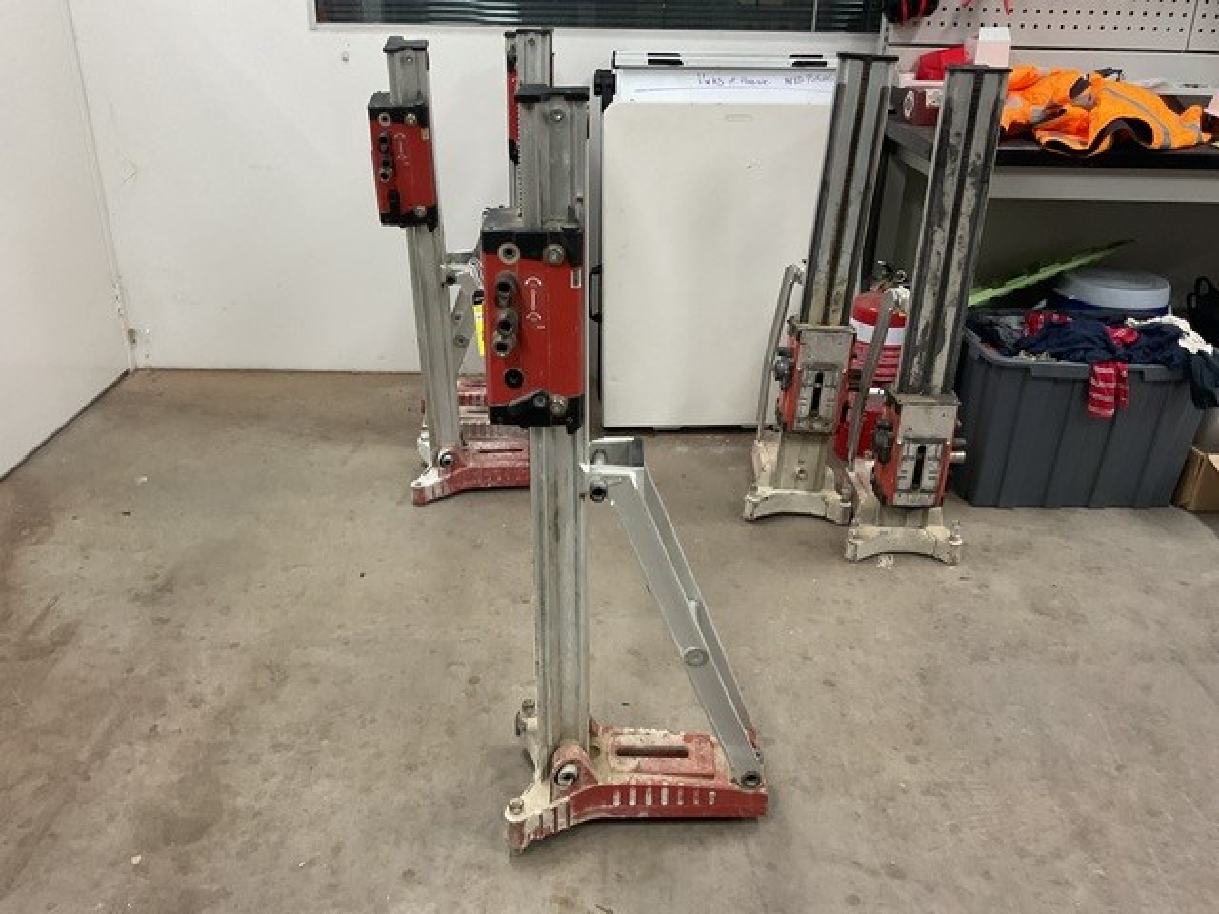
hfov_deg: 61.7
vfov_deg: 48.2
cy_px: 457
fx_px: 1021
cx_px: 610
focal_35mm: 29
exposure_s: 1/60
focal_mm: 3
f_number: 1.8
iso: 125
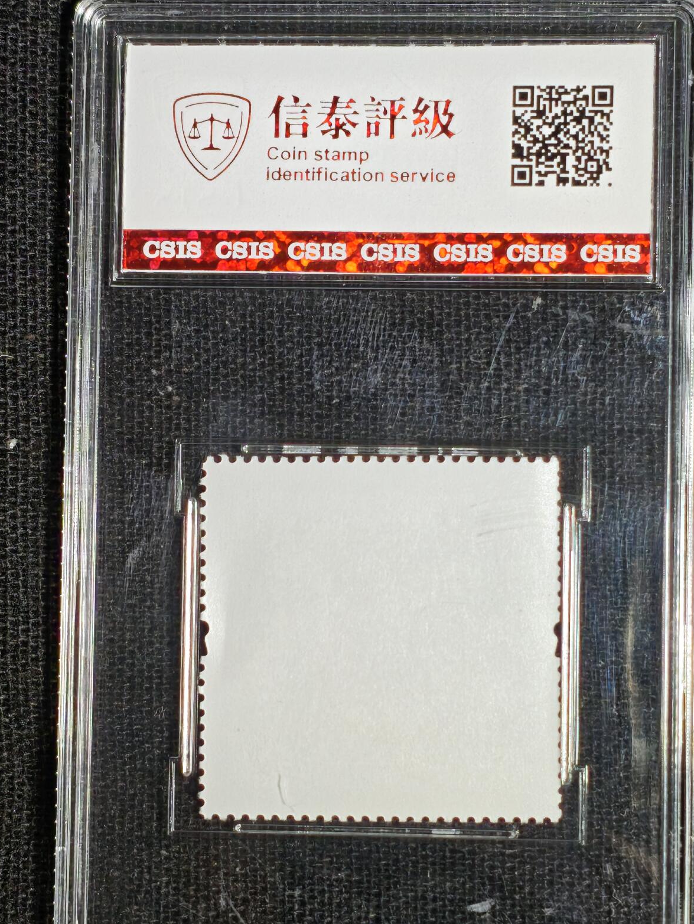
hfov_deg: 14.8
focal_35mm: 100
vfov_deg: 19.6
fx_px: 2672
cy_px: 492
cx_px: 364
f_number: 1.5
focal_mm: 4.94
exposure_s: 1/603
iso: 50
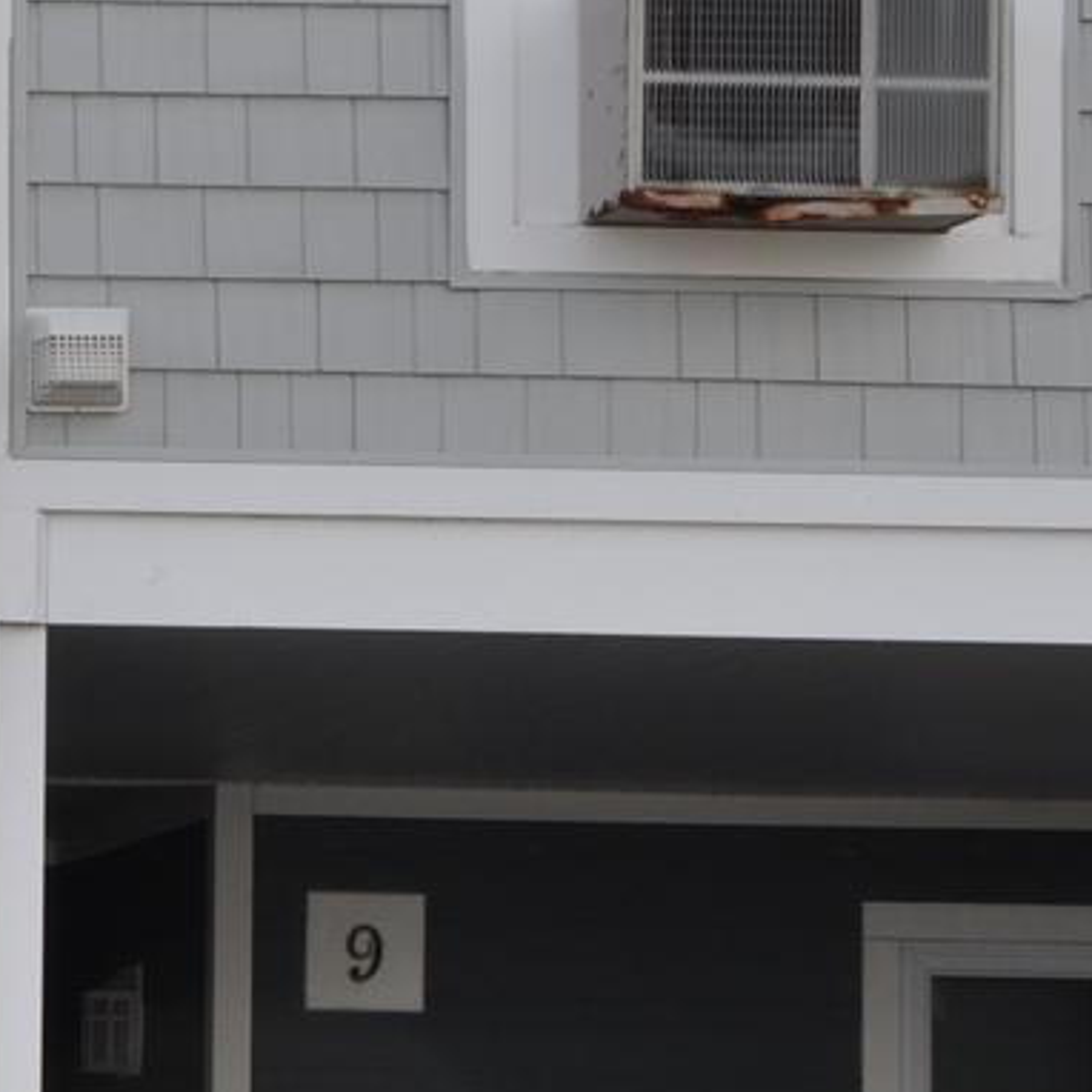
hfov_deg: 10.3
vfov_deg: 11.6
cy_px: 975
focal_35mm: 150
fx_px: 5354
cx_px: -1415
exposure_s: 1/200
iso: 200
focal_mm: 22
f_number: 10
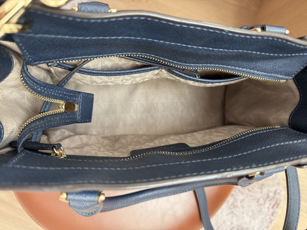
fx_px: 213
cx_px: 154
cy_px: 115
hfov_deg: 71.6
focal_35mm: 24
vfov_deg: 56.8
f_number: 1.78
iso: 200
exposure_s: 1/87
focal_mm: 6.76
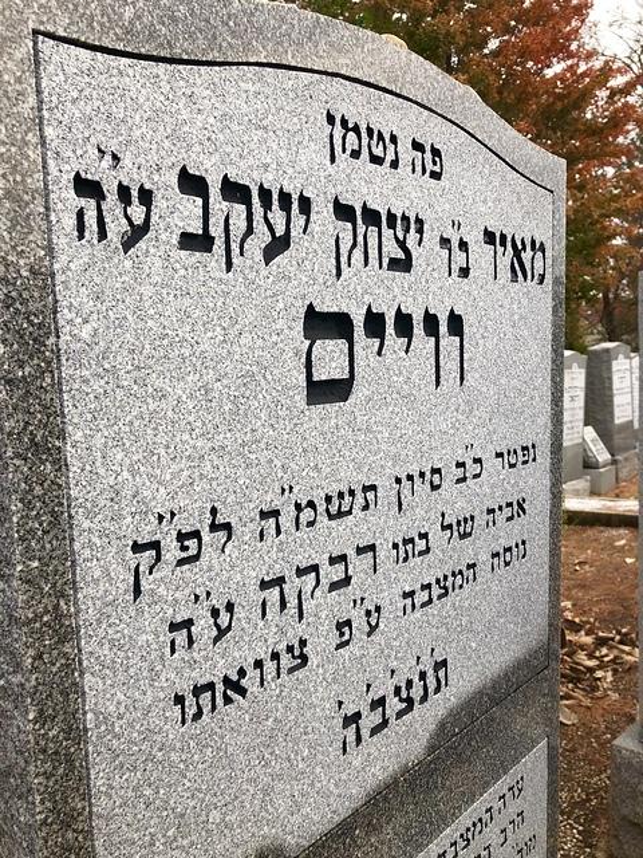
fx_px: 718
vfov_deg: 61.7
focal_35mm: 29
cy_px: 429
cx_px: 322
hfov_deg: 48.2
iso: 20
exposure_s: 1/428
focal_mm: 3.99
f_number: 1.8
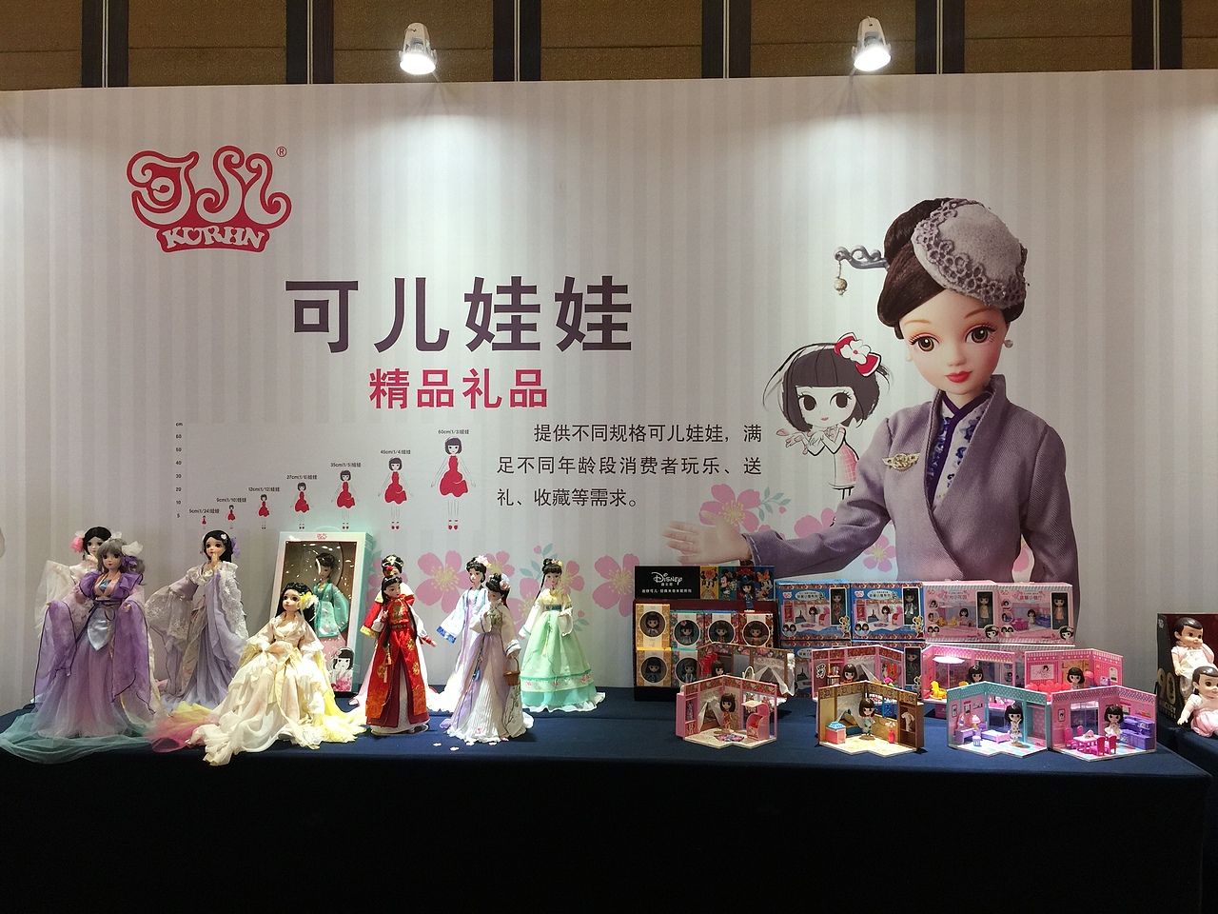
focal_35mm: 29
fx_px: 1020
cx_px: 609
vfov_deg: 48.2
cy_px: 457
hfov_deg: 61.7
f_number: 2.2
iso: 32
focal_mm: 4.15
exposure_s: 1/15
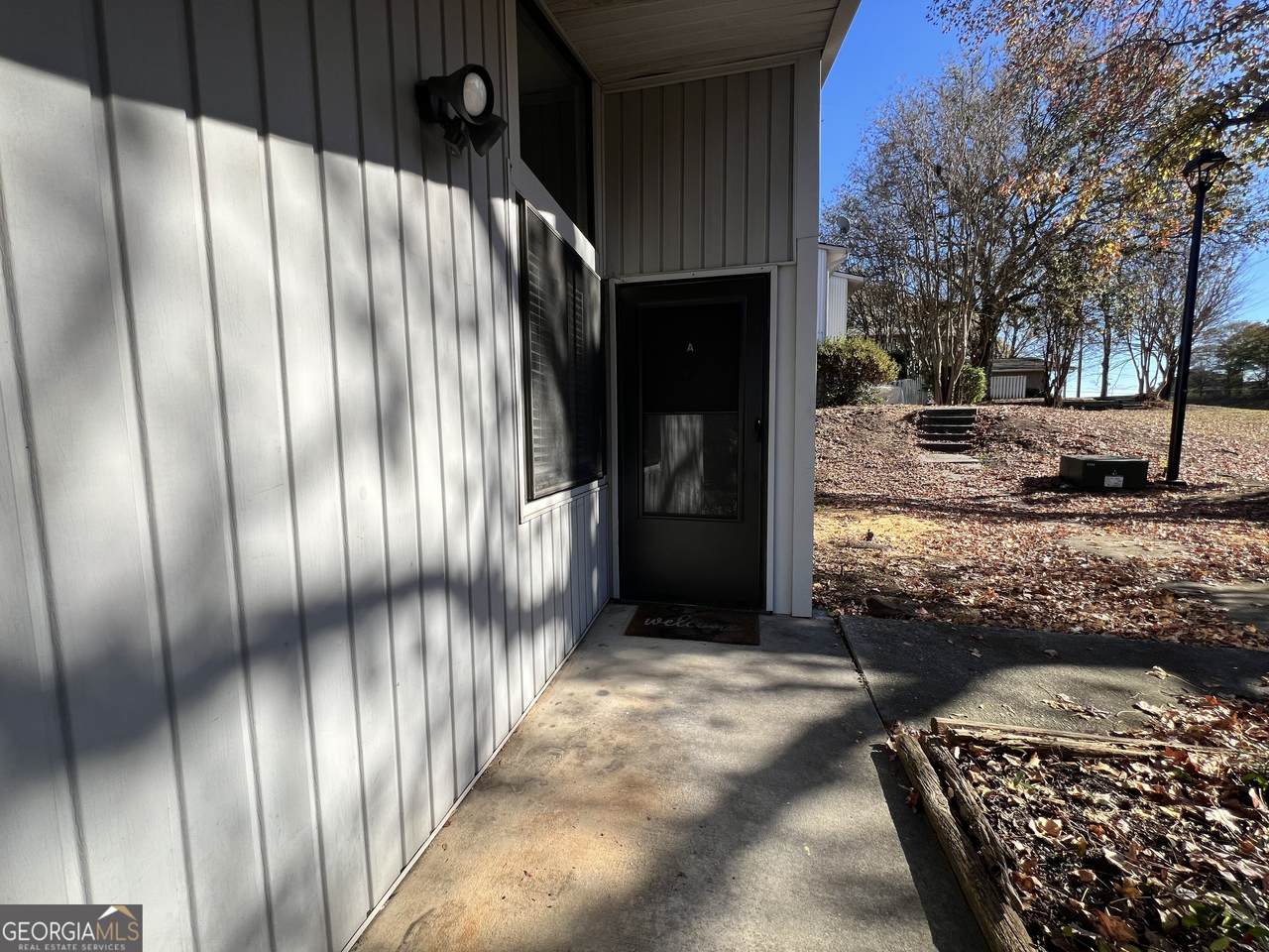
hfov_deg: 106.2
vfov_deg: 89.9
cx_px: 634
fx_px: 477
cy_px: 476
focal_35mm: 13
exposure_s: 1/867
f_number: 1.8
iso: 32
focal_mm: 1.57
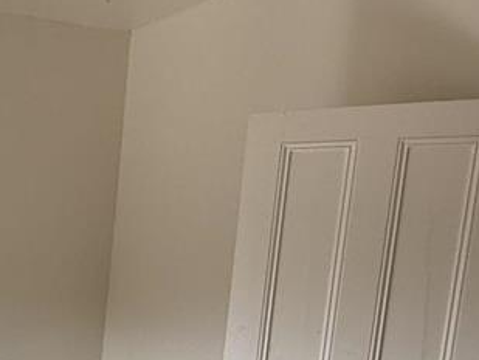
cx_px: -149
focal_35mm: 58
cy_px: 389
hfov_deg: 27.5
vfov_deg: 23.8
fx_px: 803
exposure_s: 1/212
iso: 50
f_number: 2.2
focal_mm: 2.22
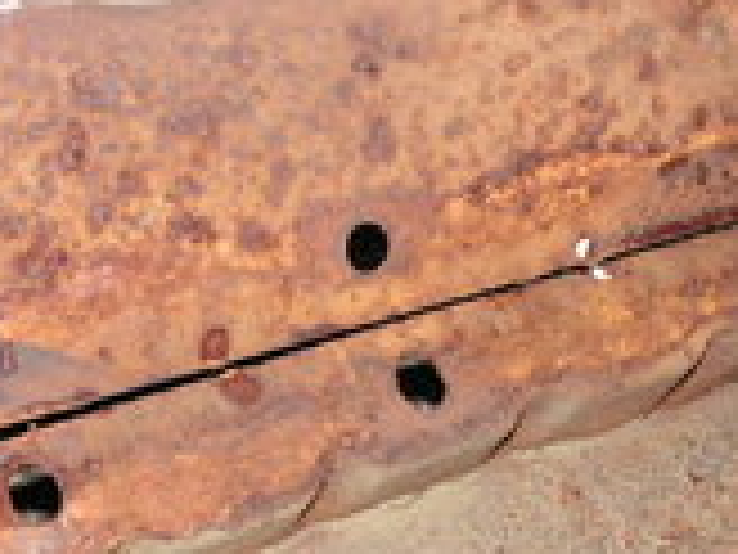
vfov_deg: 16.7
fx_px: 1876
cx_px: 423
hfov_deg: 22.2
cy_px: 378
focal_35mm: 88
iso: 200
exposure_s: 1/40
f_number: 4.8
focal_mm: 6
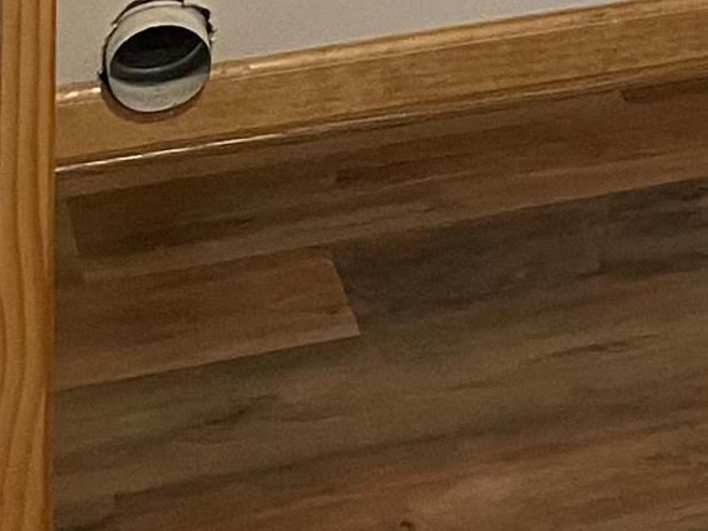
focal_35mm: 140
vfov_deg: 9.4
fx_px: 2863
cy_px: -774
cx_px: 1035
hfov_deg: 13.4
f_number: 1.6
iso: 250
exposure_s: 1/60
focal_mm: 4.2
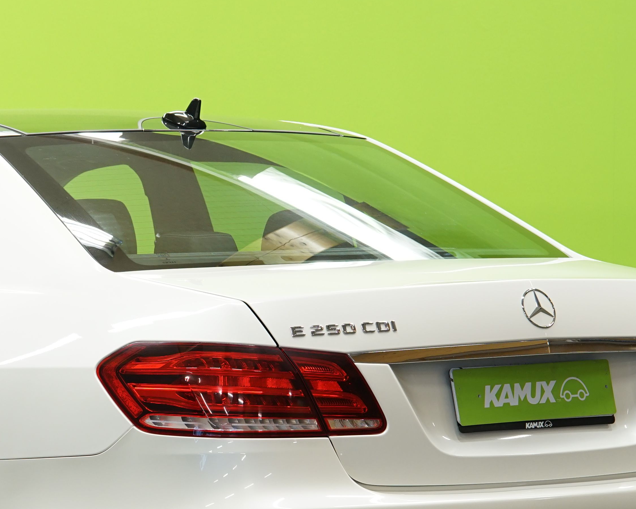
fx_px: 3313
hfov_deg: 10.9
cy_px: 333
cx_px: 60
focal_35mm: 176
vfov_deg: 8.8
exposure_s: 1/15
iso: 500
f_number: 5.6
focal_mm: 70
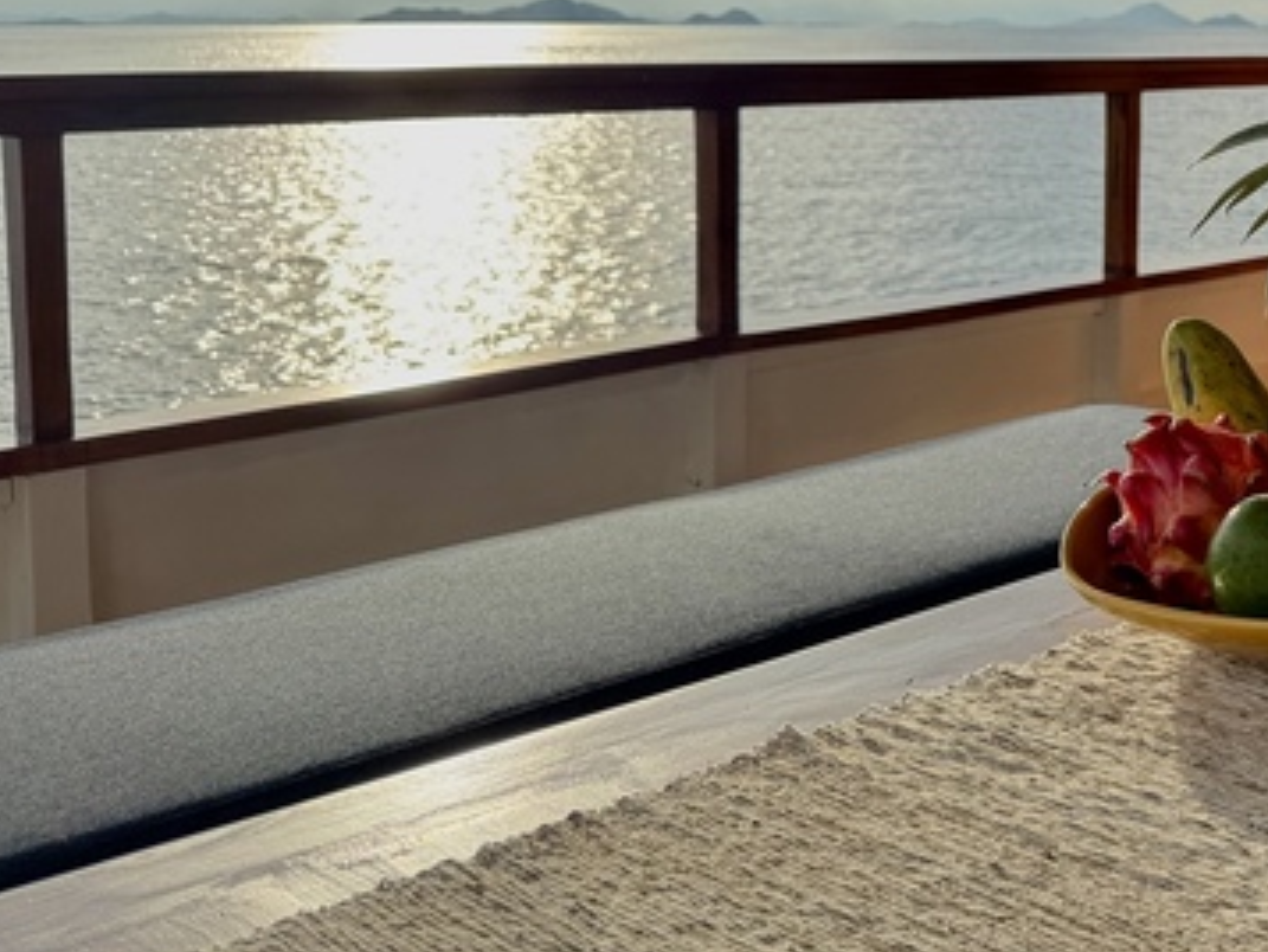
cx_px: 1243
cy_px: 135
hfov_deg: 36.1
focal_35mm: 48
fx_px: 1759
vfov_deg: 29.3
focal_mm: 6.76
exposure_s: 1/3413
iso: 80
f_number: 1.78
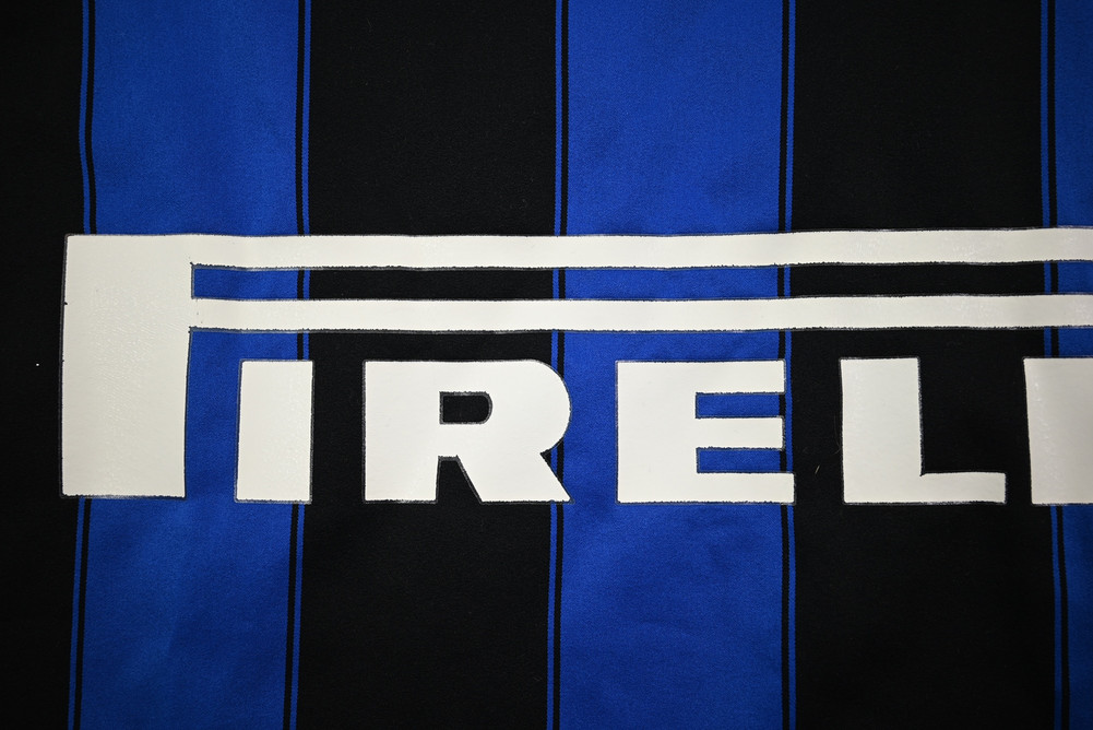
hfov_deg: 57.9
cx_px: 546
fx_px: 987
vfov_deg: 40.6
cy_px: 365
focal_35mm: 32
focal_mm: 32.5
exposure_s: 1/125
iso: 200
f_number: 4.8
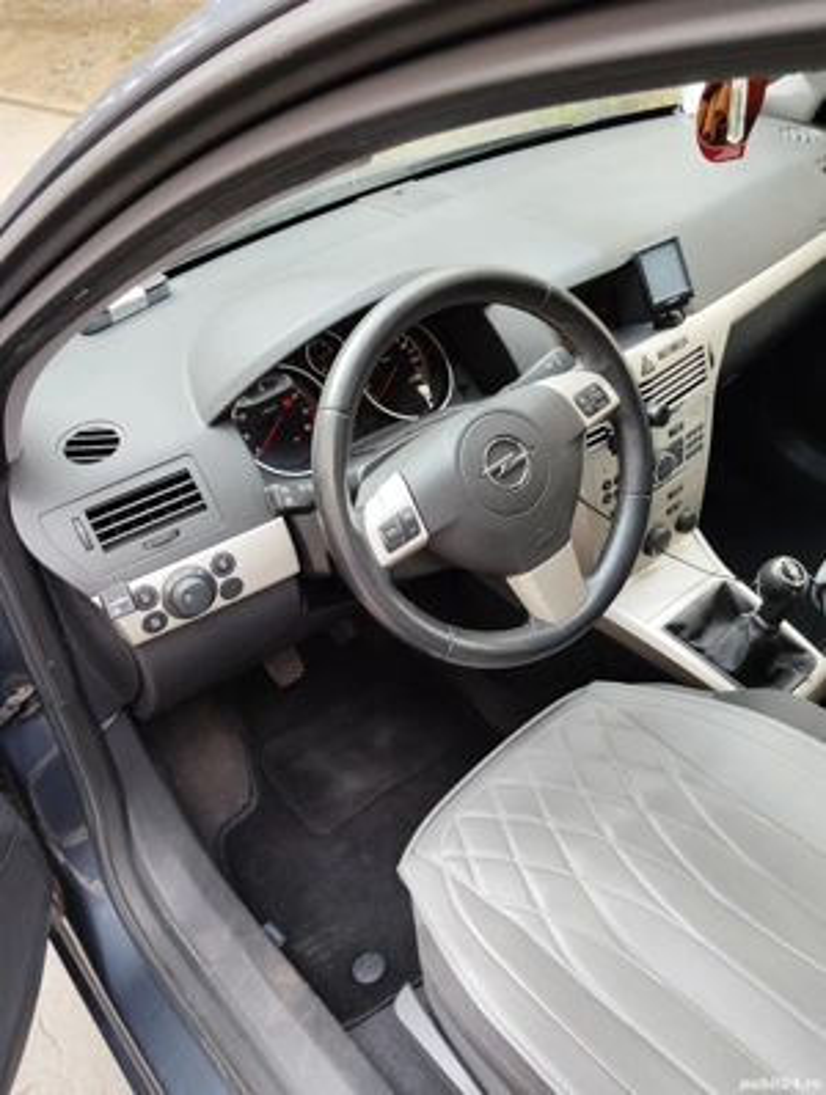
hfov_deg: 48.4
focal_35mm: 29
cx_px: 413
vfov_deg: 61.6
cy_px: 548
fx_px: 920
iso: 66
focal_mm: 4.25
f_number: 1.8
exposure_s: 1/100
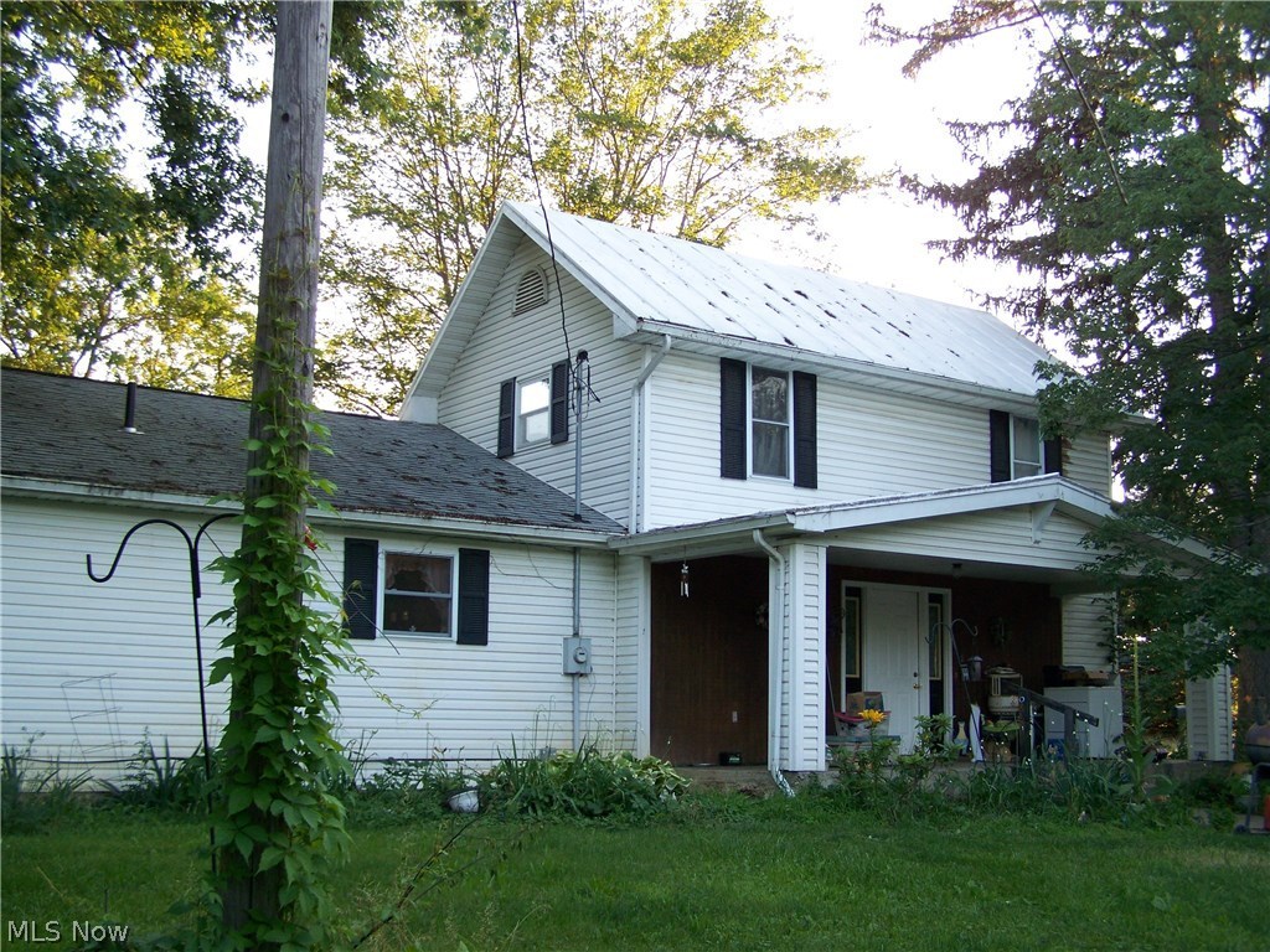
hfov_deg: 49.0
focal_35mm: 38
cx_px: 635
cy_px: 476
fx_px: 1394
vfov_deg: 37.7
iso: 80
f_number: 2.8
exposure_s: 1/60
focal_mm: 6.3
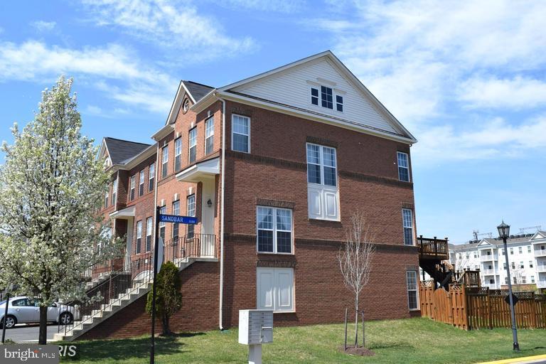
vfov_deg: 40.0
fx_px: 500
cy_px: 182
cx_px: 273
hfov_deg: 57.2
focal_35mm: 33
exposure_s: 1/320
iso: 200
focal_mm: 22
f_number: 9
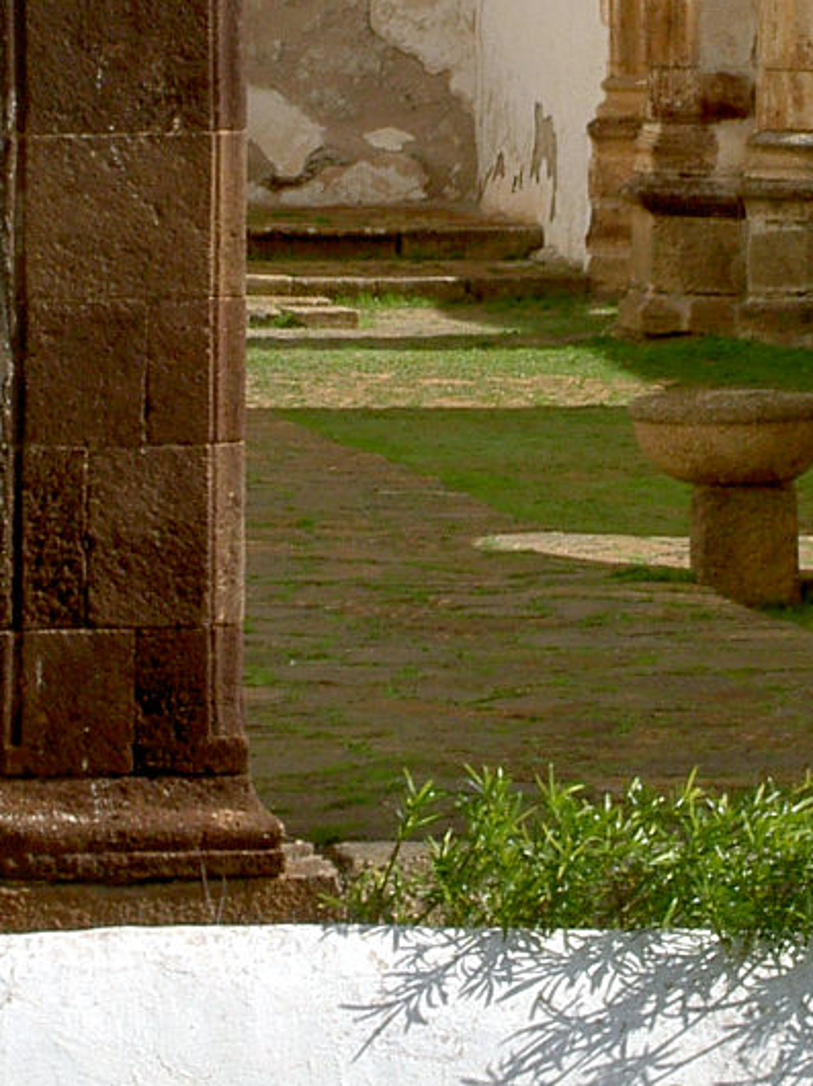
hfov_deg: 6.4
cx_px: 770
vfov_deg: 8.5
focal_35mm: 231
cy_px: -20
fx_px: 7240
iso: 50
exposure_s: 1/200
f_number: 8.3
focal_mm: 16.8
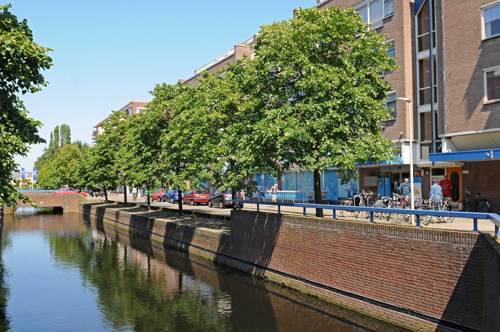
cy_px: 166
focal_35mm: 36
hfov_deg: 53.2
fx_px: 499
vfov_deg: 36.8
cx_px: 250
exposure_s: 1/400
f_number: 5.6
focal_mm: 24
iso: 200
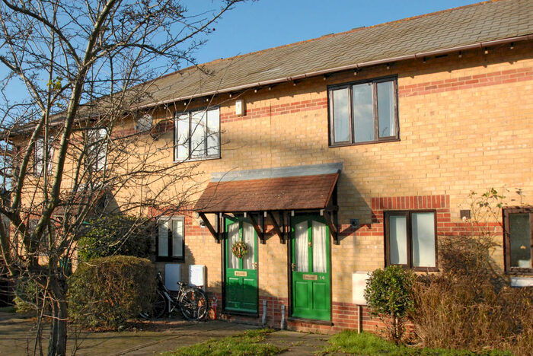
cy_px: 178
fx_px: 445
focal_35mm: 30
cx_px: 266
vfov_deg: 43.7
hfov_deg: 61.9
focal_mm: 20
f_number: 7.1
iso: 500
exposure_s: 1/500
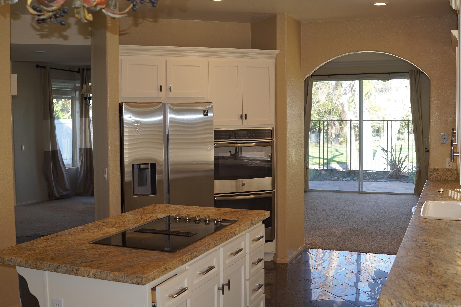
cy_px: 154
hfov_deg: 46.4
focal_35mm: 42
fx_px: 538
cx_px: 230
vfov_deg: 31.9
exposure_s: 1/160
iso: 250
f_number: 4
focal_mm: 28
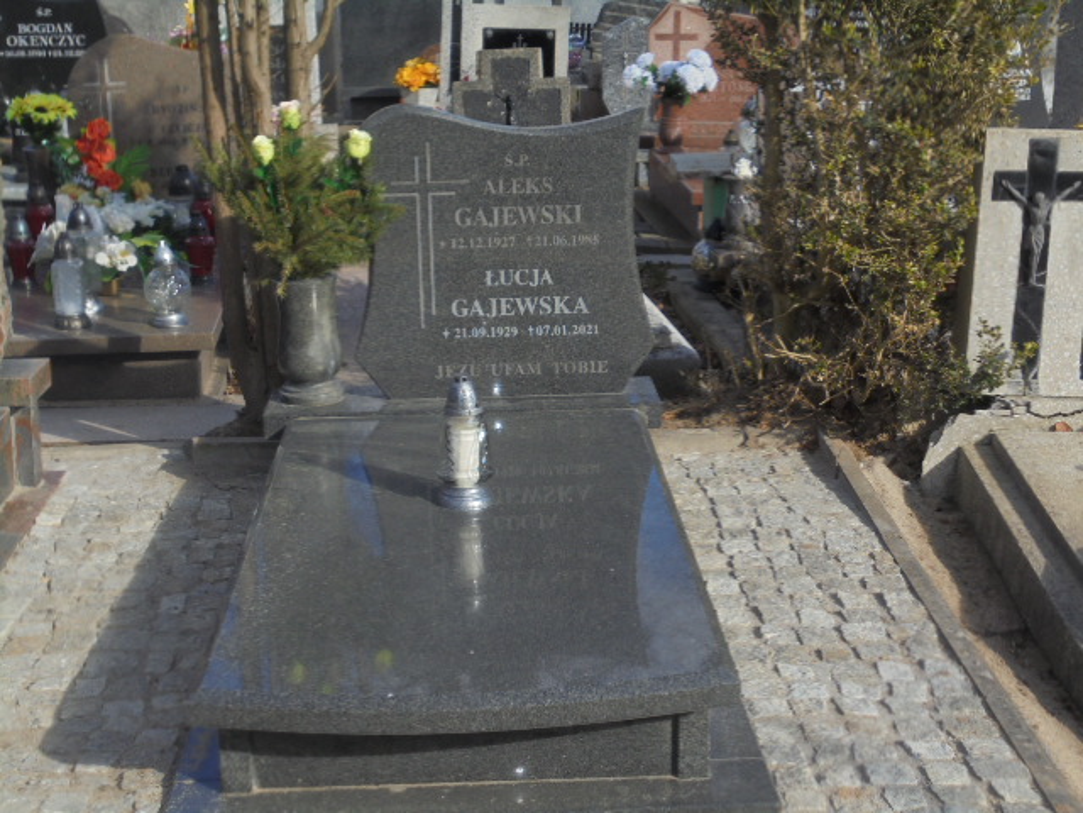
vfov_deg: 26.1
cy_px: 406
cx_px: 542
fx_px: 1752
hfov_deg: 34.3
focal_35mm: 56
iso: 100
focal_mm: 10.1
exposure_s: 1/320
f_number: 5.2
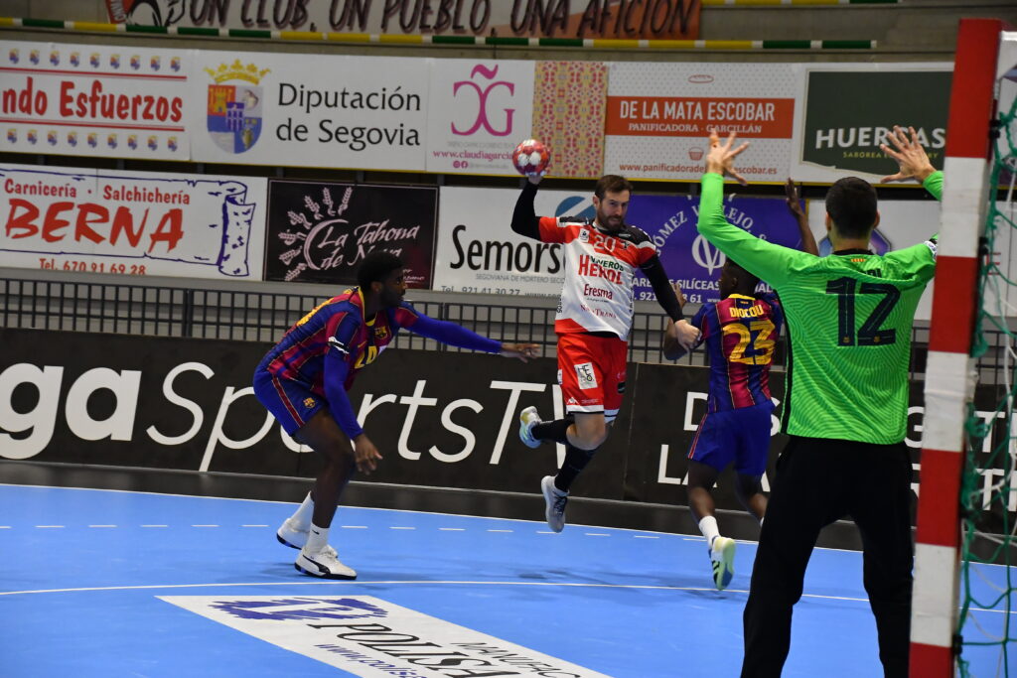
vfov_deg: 13.0
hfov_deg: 19.5
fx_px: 2966
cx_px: 508
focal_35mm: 105
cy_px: 339
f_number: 5.6
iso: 4000
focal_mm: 70
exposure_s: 1/400
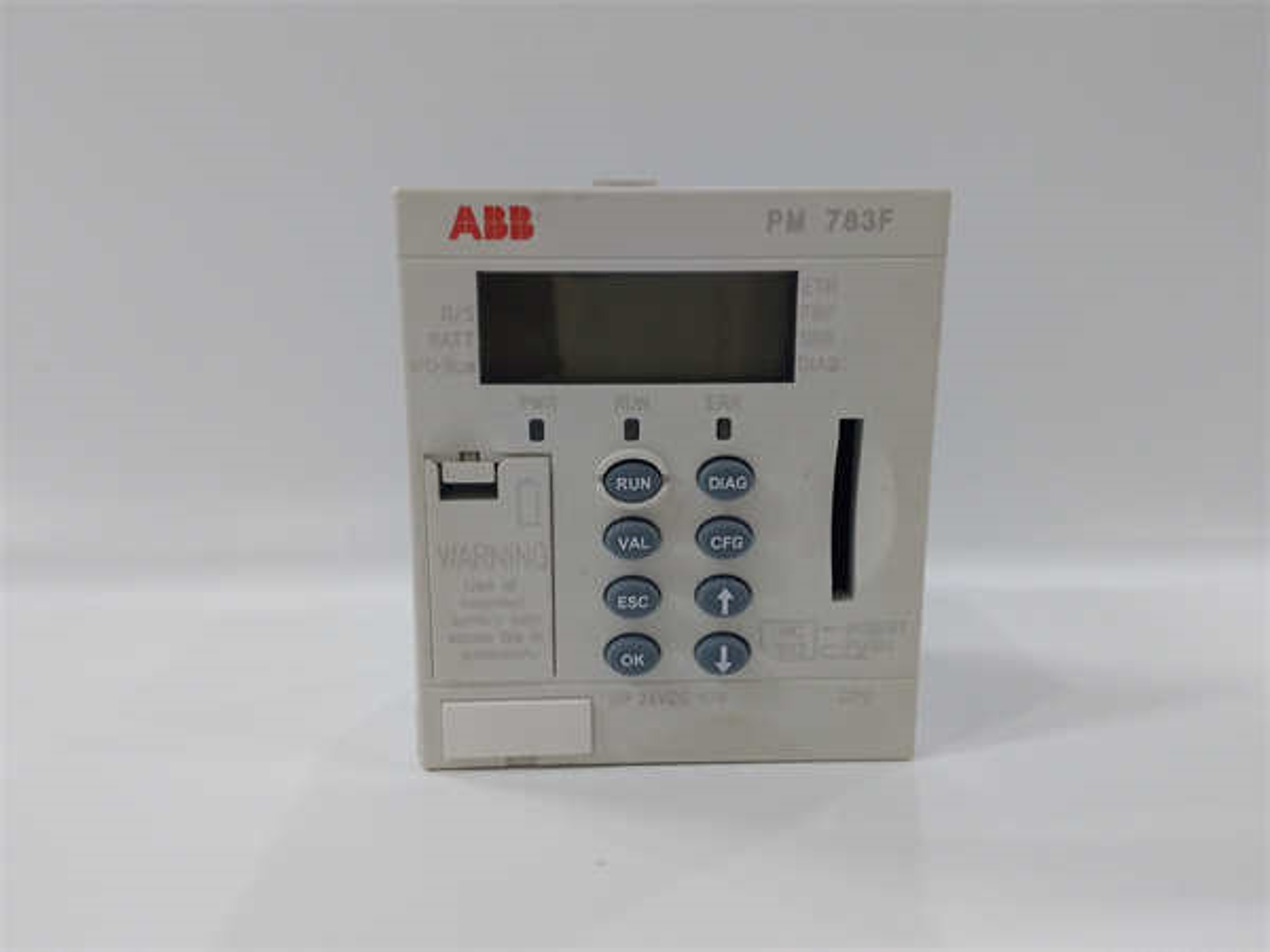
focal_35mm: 27
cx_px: 635
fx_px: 991
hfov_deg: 65.3
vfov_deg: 51.4
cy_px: 476
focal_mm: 3.79
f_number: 2
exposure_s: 1/33
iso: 188
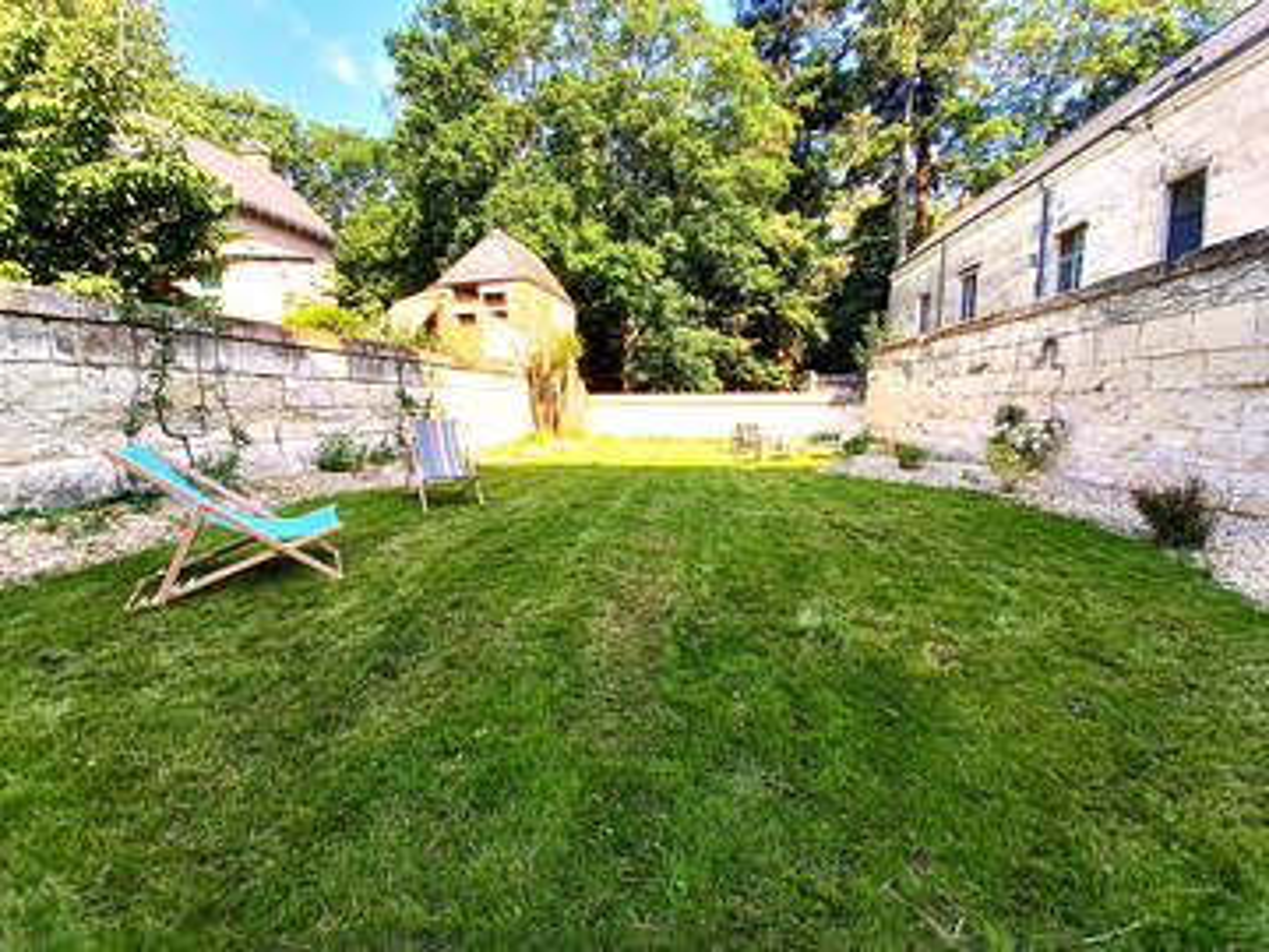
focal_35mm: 13
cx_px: 634
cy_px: 476
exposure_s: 1/237
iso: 40
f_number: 2.2
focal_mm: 1.42
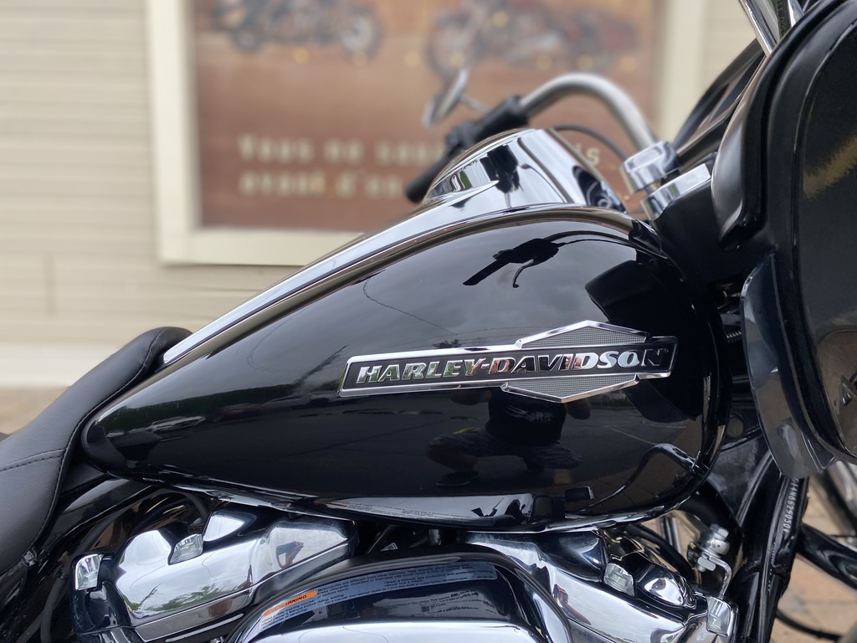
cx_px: 428
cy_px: 322
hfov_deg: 67.3
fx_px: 644
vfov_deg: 53.1
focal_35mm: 26
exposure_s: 1/255
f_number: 1.8
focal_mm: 4.25
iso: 32
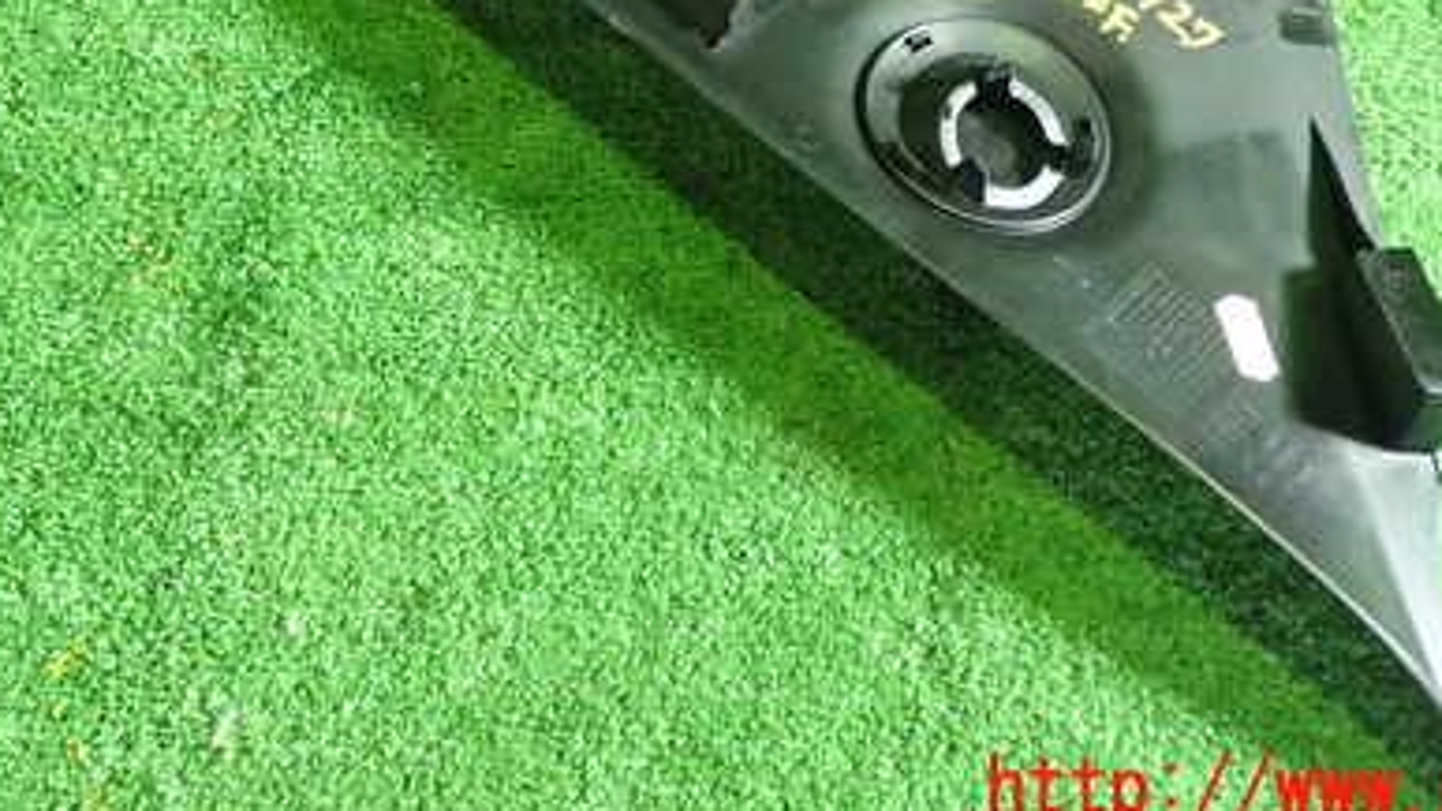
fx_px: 2332
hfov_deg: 34.4
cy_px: -4
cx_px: 710
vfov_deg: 19.2
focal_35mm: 61
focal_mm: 6.37
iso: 500
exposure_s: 1/40
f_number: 2.5
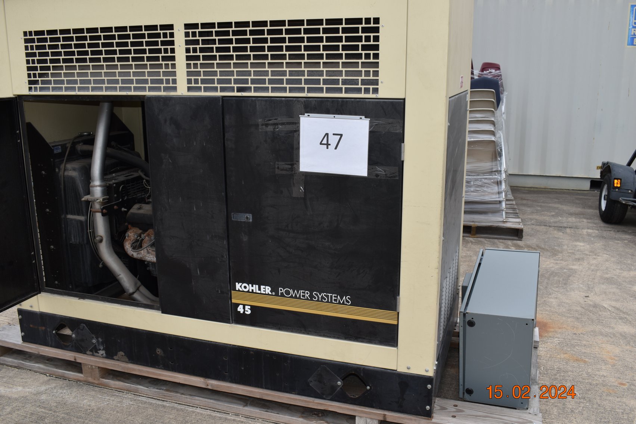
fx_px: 583
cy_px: 212
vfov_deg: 40.0
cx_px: 318
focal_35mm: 33
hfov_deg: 57.2
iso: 100
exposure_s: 1/200
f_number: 7.1
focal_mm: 22
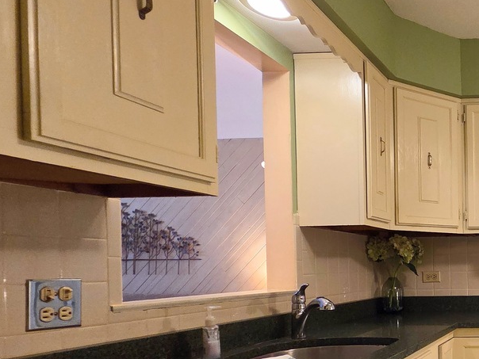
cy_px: 270
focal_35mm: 31
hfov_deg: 43.4
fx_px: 429
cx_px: 541
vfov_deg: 43.9
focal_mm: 2.2
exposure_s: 1/60
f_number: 2.2
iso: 320
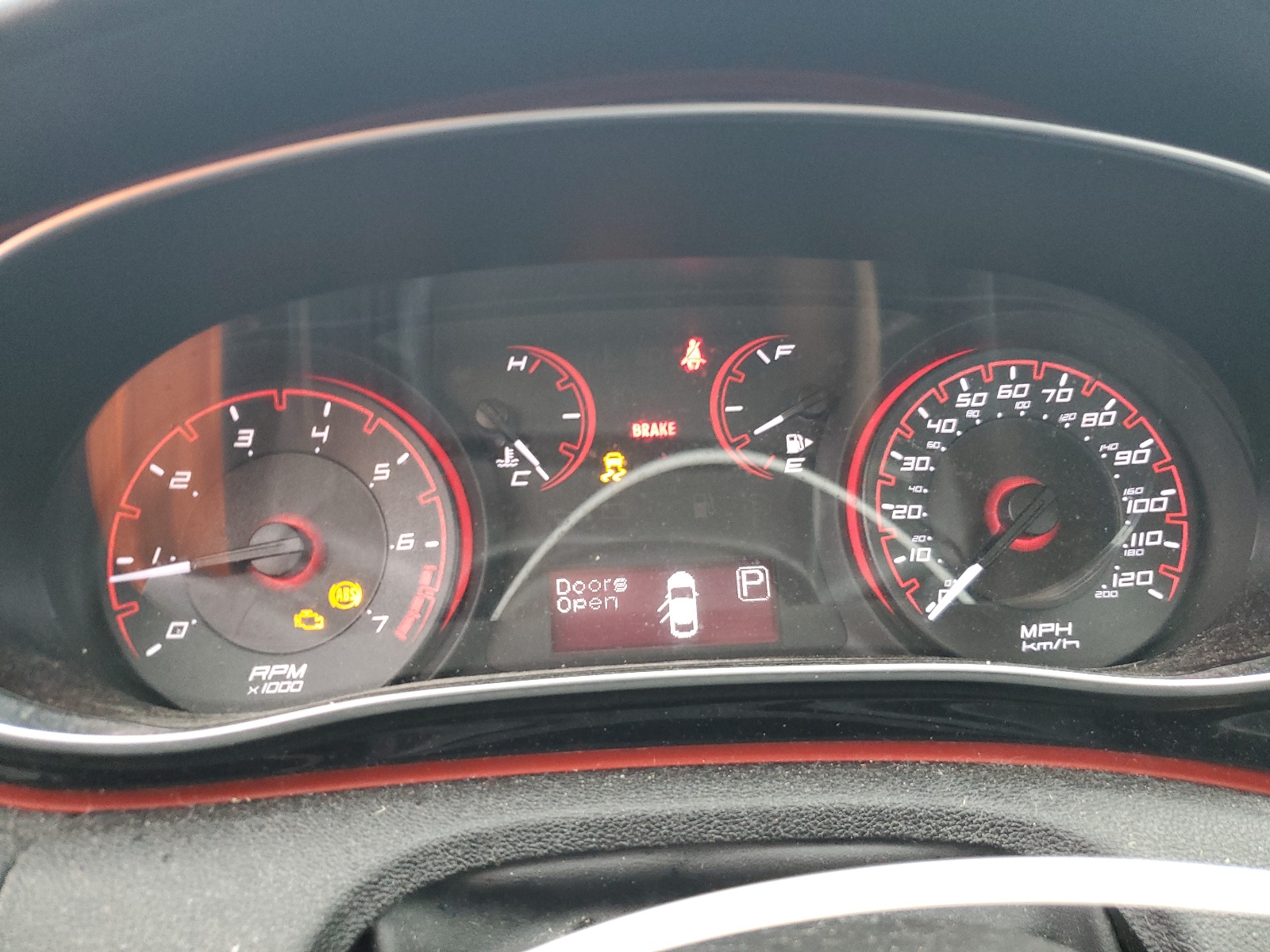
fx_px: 954
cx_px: 635
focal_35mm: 26
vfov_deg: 53.1
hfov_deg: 67.3
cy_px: 476
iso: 170
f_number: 1.5
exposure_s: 1/60.2
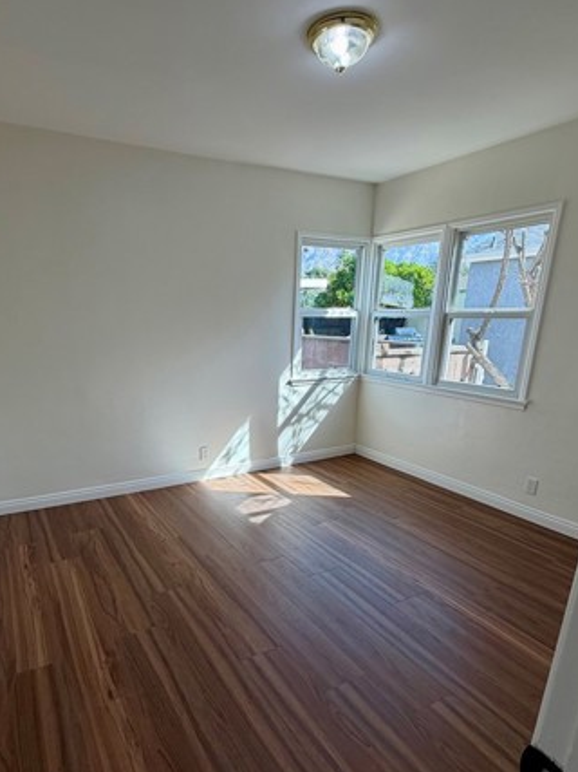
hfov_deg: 63.0
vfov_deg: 77.9
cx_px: 240
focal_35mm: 21
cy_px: 470
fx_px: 468
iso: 50
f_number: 2.2
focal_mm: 2.22
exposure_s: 1/120
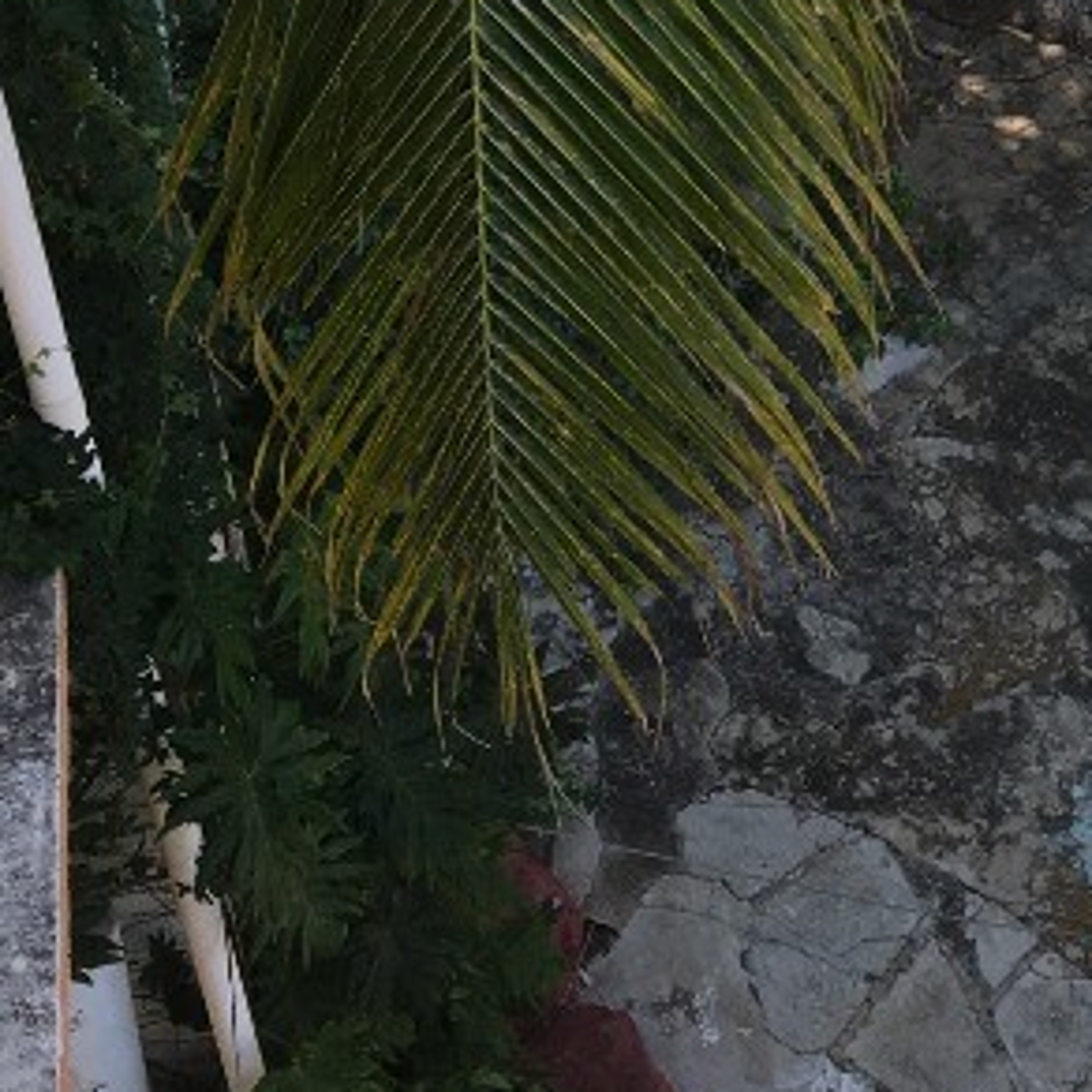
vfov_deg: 18.5
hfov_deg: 17.8
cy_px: -116
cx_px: 1488
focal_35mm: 90
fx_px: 3212
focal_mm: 4.15
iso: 25
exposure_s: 1/348
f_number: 2.2
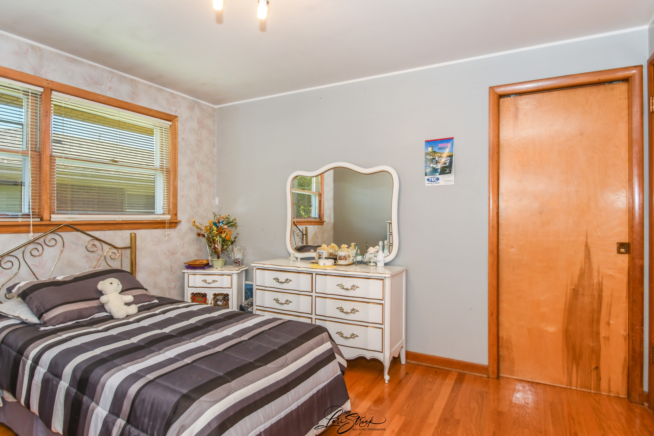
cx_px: 327
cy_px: 218
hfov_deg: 90.0
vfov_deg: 67.4
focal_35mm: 18
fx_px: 327
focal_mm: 12
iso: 400
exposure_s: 1/320
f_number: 8
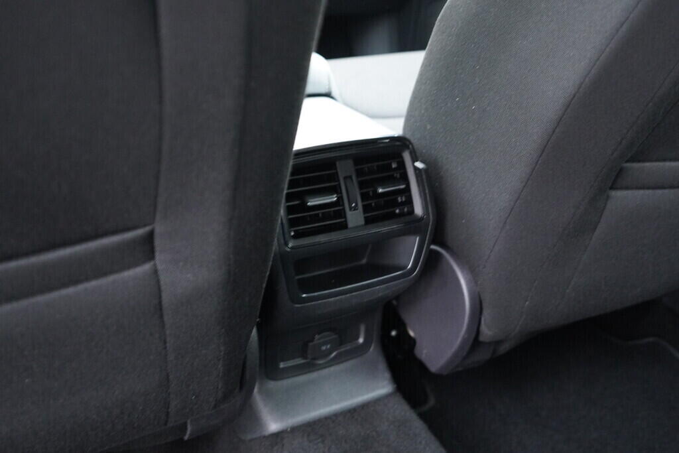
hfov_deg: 53.1
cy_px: 226
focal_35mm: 36
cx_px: 340
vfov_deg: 36.9
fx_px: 679
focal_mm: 24
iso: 2500
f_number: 2.8
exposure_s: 1/40
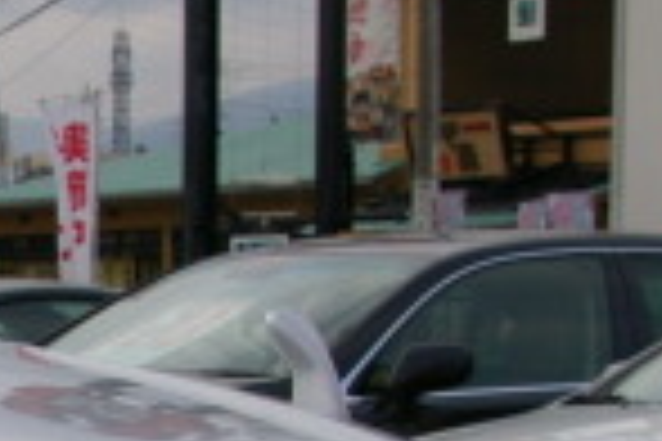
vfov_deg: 9.0
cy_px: 585
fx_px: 2761
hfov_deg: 12.4
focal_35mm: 150
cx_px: -563
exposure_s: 1/250
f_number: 8
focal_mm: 23
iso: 200
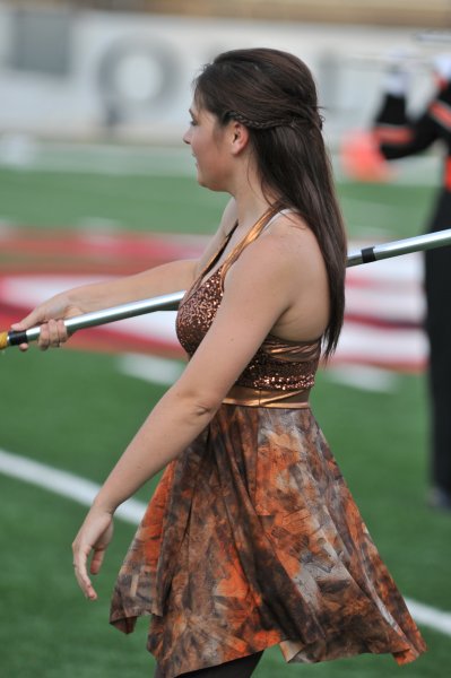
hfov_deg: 4.6
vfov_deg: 6.9
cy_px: 339
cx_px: 226
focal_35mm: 300
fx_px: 5647
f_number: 2.8
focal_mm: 200
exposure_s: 1/800
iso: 200
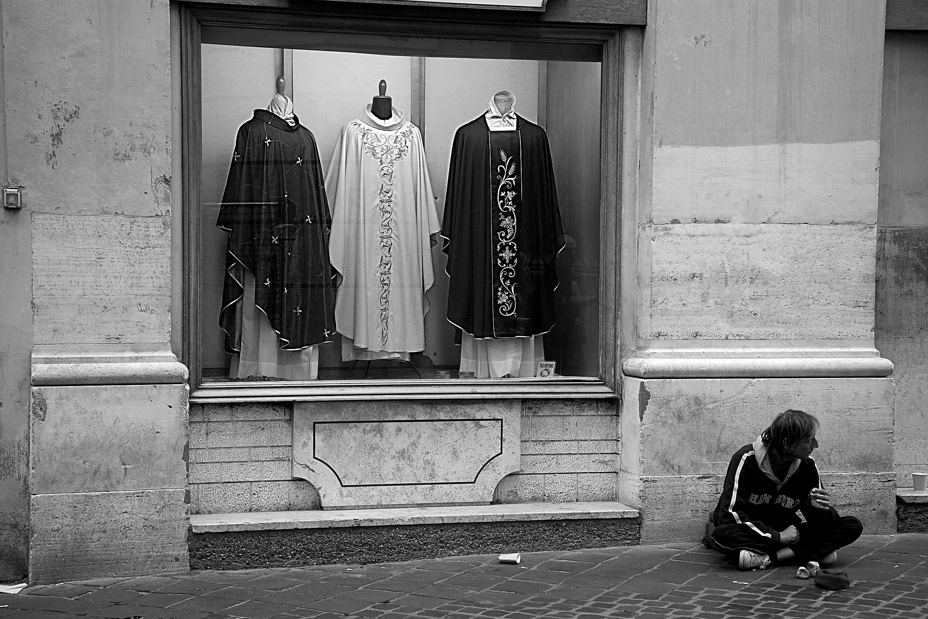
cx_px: 464
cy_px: 310
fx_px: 1856
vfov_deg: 18.9
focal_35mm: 72
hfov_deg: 28.1
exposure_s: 1/200
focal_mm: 48
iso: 800
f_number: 8
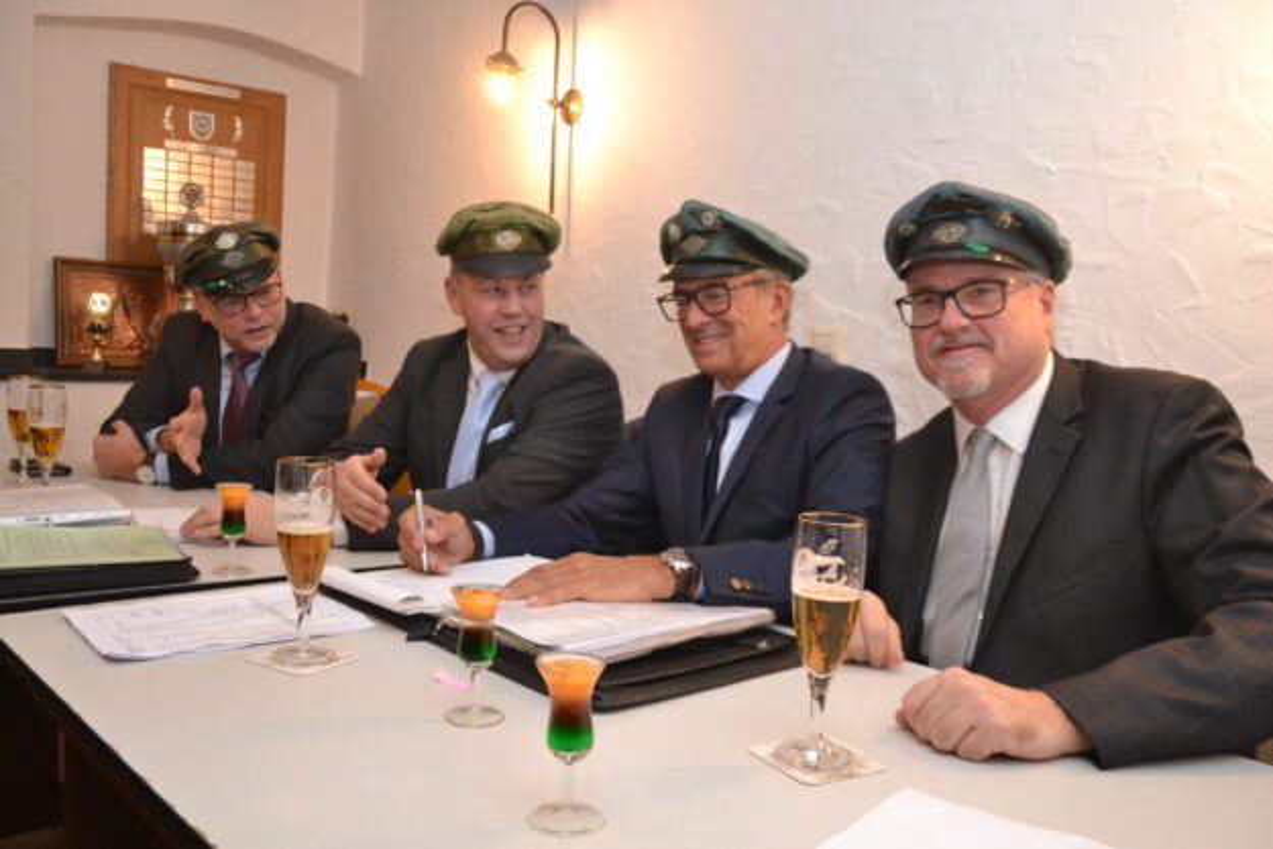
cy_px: 424
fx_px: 1114
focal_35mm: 32
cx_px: 636
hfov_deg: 59.5
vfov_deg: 41.7
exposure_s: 1/60
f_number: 3.8
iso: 1400
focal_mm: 21
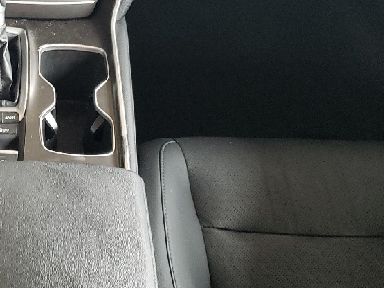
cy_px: 85
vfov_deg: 19.5
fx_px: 832
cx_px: -10
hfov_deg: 24.7
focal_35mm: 75
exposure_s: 1/50
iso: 178
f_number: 1.5
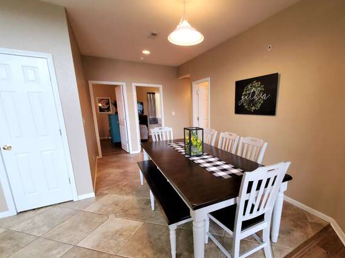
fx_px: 159
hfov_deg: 93.1
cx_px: 210
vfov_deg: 77.8
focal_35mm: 16
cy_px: 144
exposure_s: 1/59
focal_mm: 1.8
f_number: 2.2
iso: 400
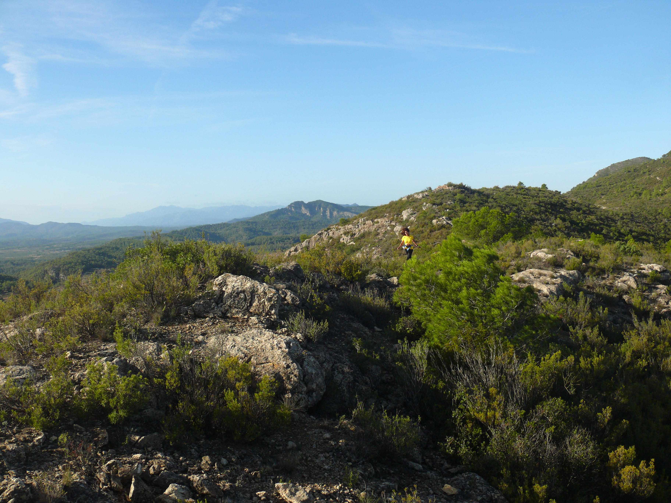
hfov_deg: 52.6
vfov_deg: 40.7
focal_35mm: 35
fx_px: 678
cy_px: 252
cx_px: 336
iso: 100
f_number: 4.5
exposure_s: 1/200
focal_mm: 7.4
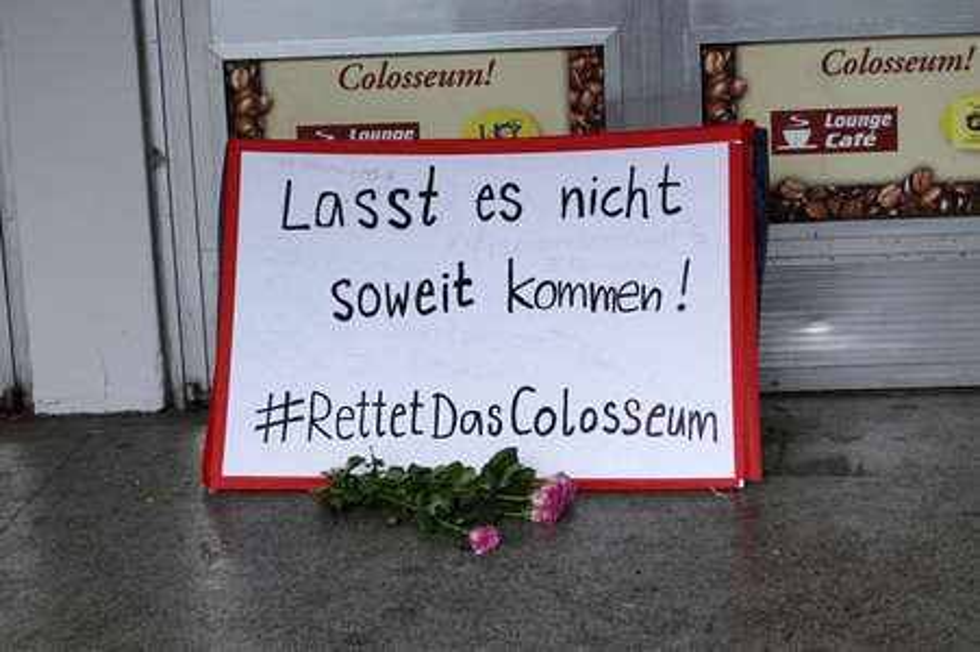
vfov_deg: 19.4
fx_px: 1904
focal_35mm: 70
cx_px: 490
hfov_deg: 28.9
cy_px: 326
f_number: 2.8
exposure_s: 1/80
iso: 200
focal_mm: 25.7
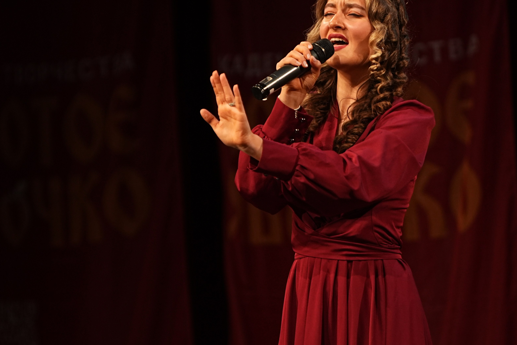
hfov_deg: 6.2
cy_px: 132
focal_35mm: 332
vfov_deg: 4.1
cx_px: 304
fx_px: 4768
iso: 1000
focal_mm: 170
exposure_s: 1/250
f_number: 2.8
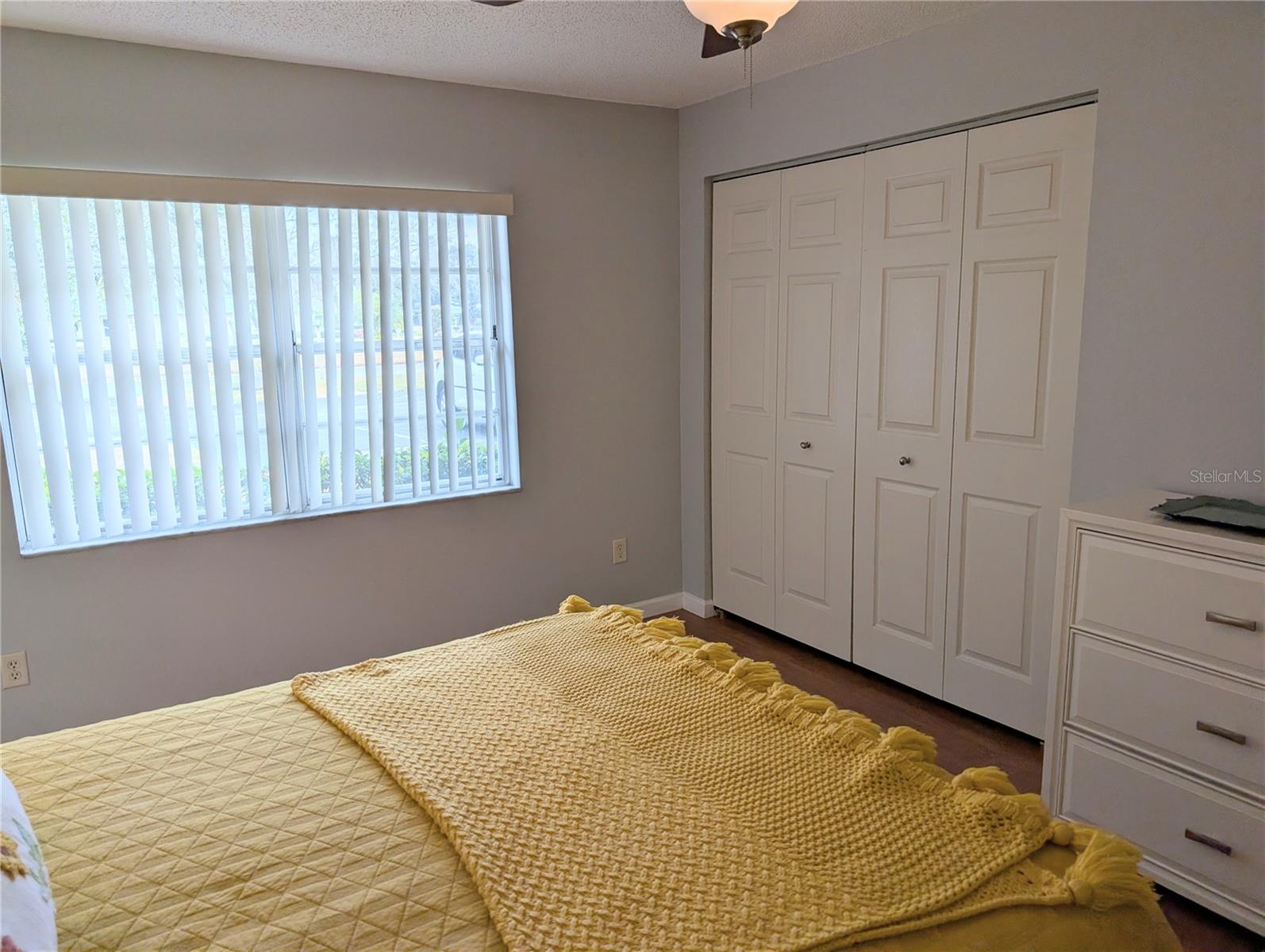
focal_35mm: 24
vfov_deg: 56.9
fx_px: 878
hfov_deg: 71.5
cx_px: 632
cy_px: 476
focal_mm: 6.9
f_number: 1.68
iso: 22
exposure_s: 1/907
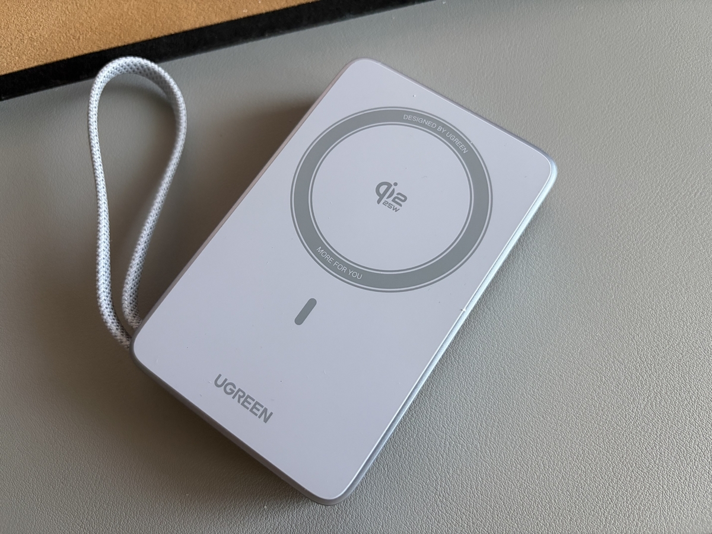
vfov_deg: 53.1
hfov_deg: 67.3
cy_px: 267
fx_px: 535
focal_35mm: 26
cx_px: 356
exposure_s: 1/60
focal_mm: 5.96
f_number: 1.6
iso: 400
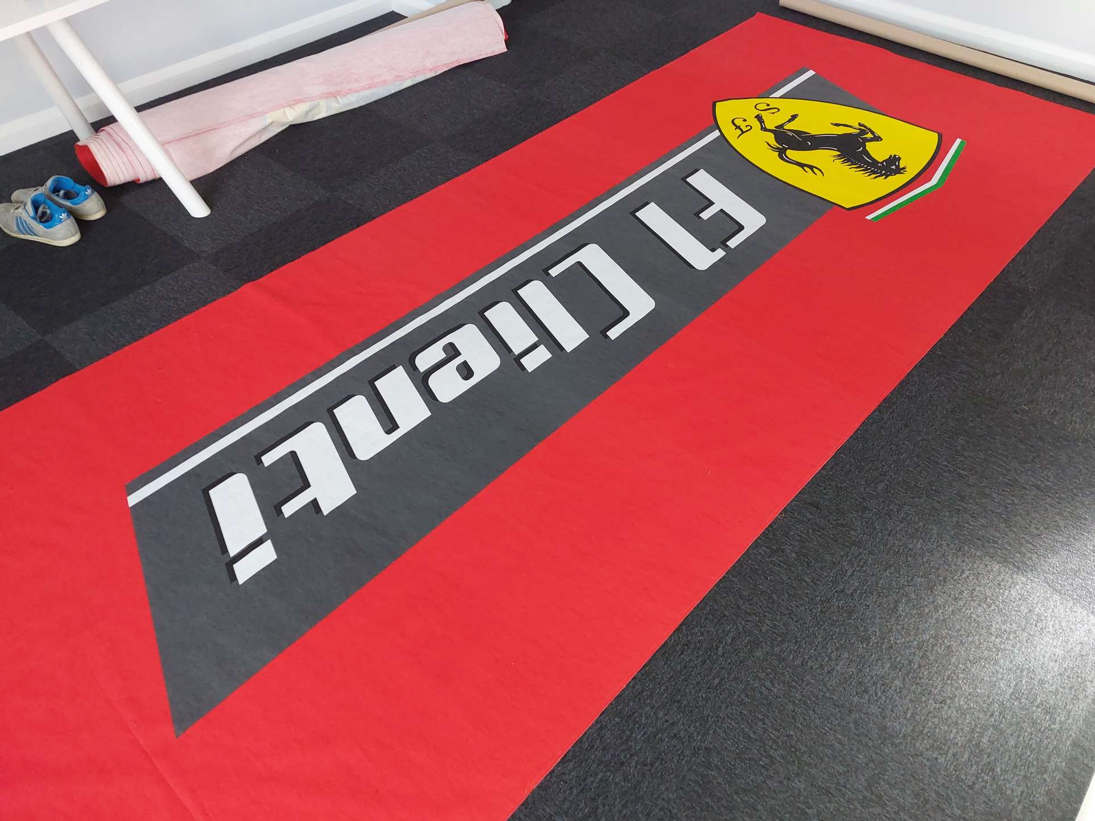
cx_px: 533
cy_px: 421
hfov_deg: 69.4
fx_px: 791
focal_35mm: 25
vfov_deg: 54.9
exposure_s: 1/60
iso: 500
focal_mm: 5.23
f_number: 1.8
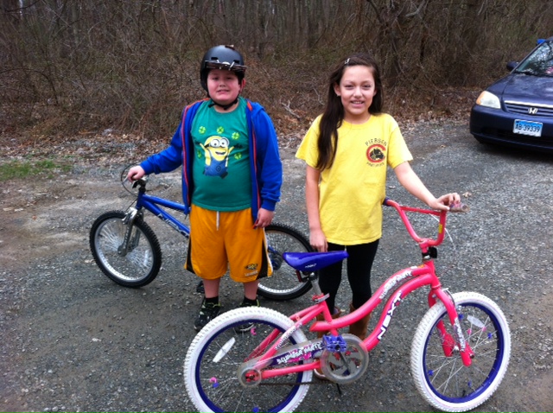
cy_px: 206
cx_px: 276
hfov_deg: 52.7
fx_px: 558
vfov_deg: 40.6
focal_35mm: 35
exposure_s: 1/60
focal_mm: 3.85
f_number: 2.8
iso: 80
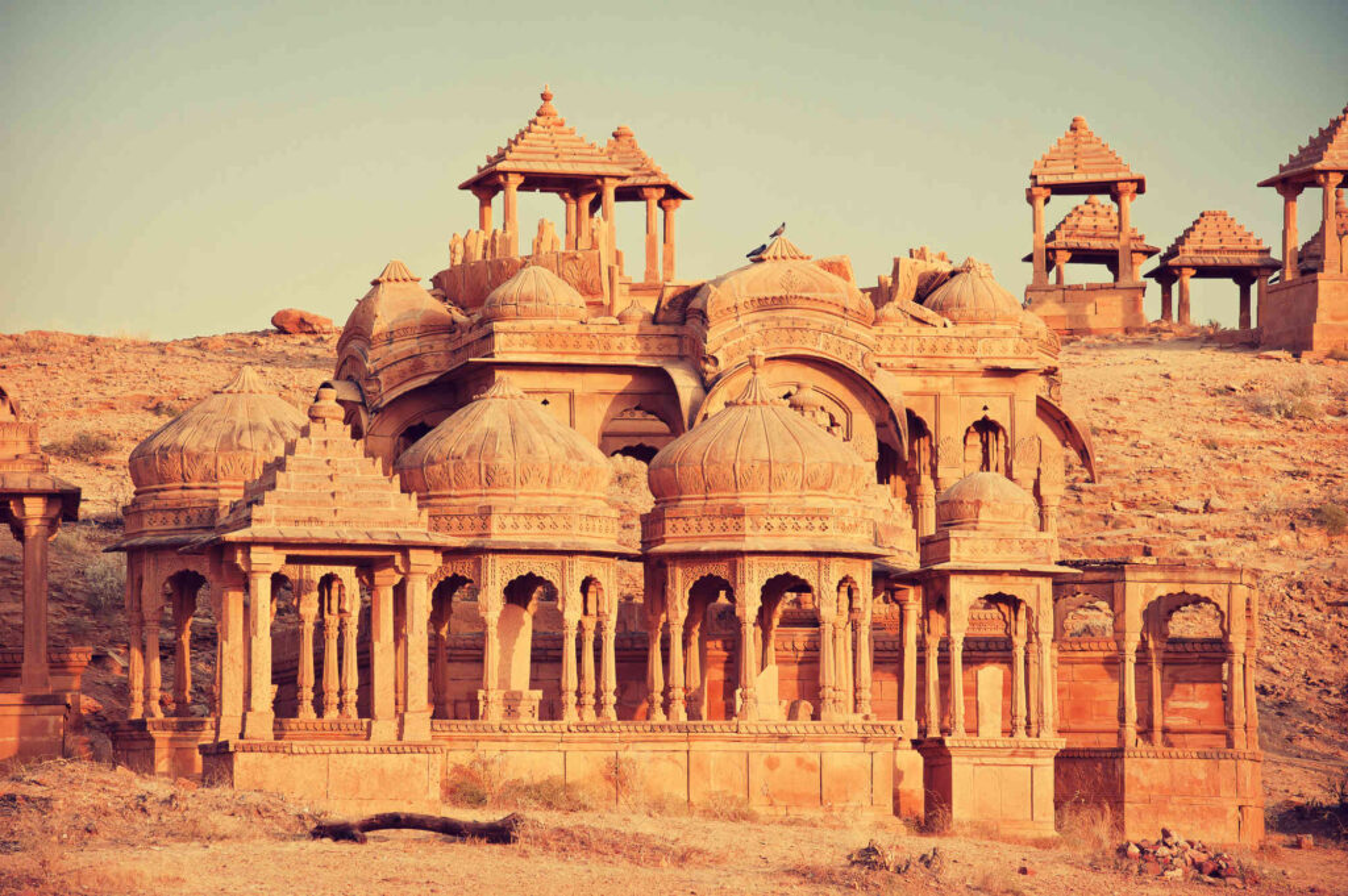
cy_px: 448
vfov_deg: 8.8
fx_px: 5799
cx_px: 674
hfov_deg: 13.3
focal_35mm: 155
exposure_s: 1/320
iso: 1000
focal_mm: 155
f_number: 7.1
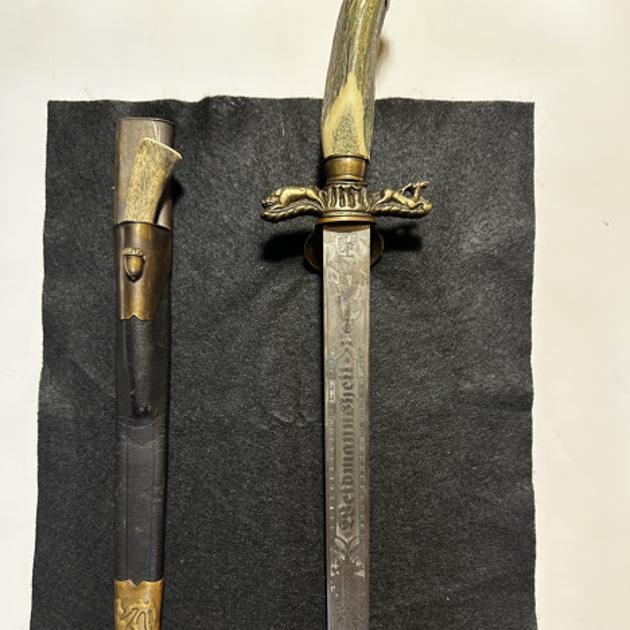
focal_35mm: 29
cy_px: 376
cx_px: 315
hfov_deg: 55.6
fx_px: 597
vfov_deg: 55.2
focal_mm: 6.86
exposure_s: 1/50
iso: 320
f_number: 1.78
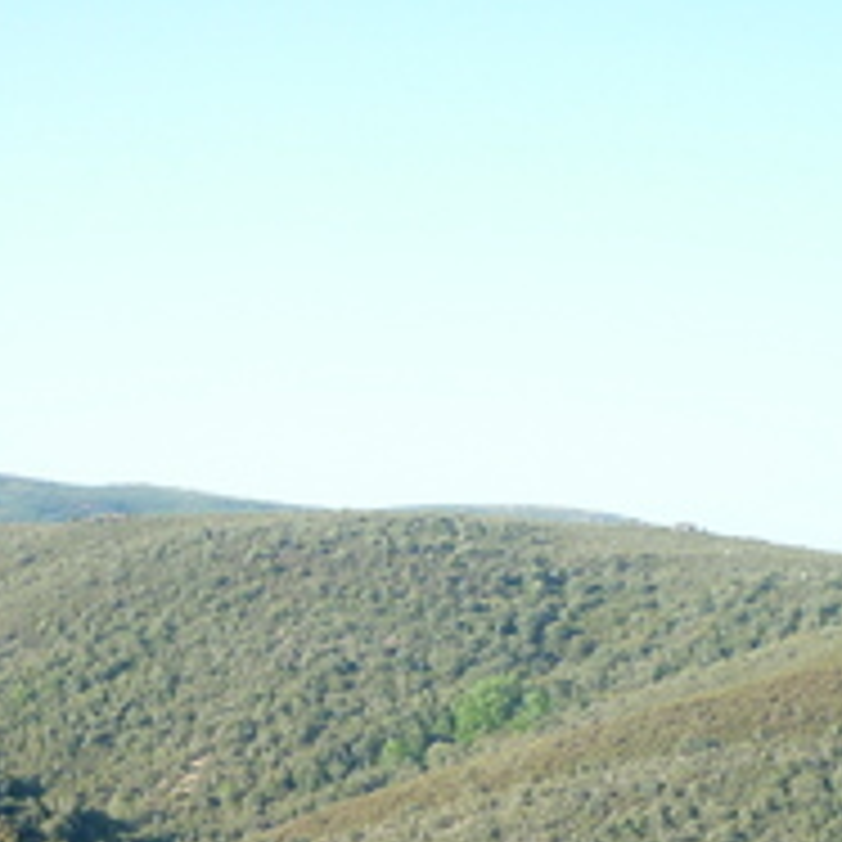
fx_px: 2752
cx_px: 275
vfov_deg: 17.0
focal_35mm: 100
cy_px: 824
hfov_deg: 17.3
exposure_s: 1/320
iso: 80
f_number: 2.8
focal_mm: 5.5
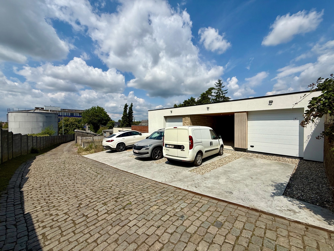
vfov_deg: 85.7
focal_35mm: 14
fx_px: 135
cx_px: 167
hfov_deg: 102.1
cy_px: 126
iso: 50
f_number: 2.2
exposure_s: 1/6173
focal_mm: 2.22
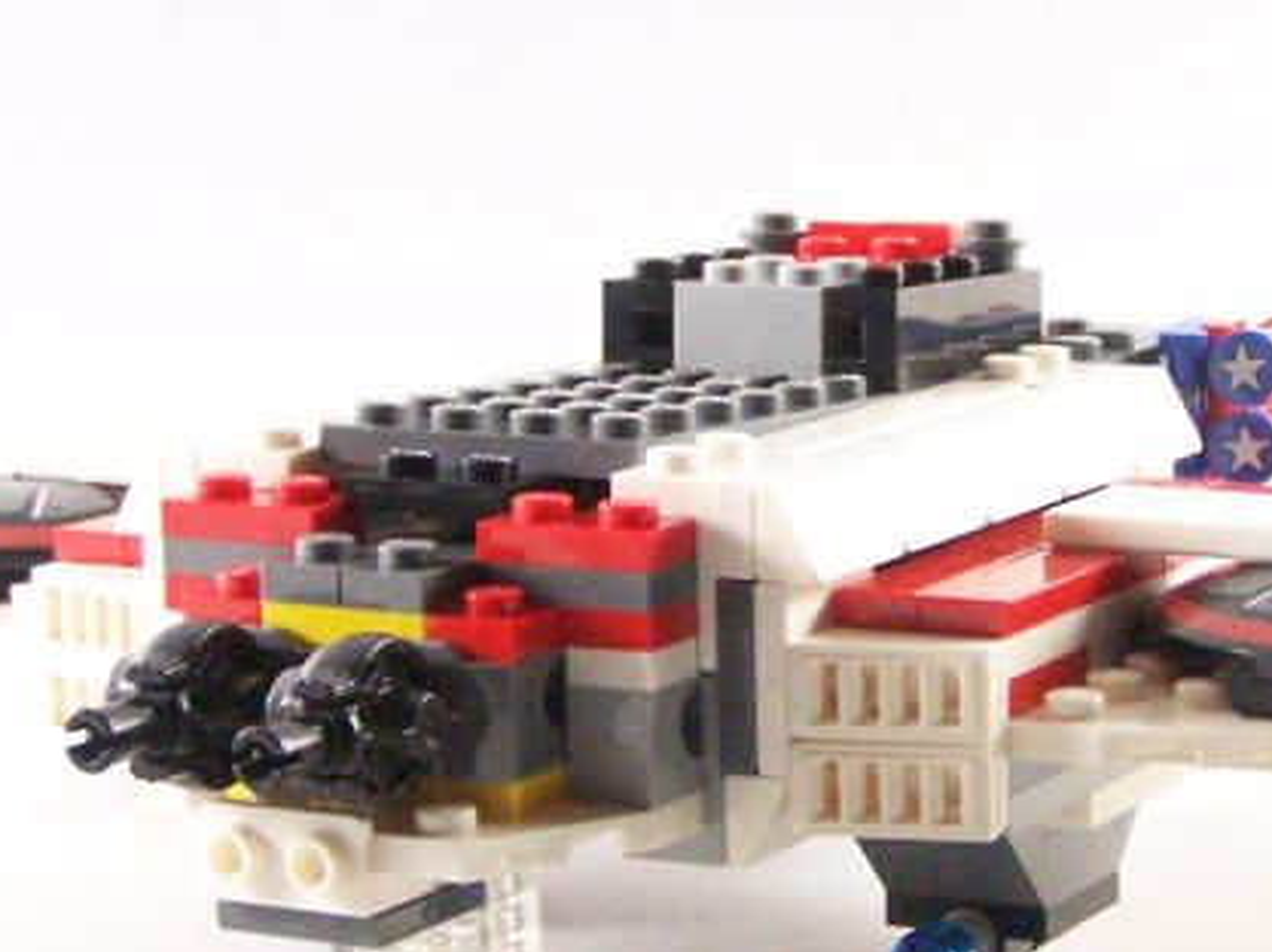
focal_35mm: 118
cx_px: 891
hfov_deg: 16.6
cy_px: 482
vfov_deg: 12.5
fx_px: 4332
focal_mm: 8
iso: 400
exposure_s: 1/60
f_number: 3.2
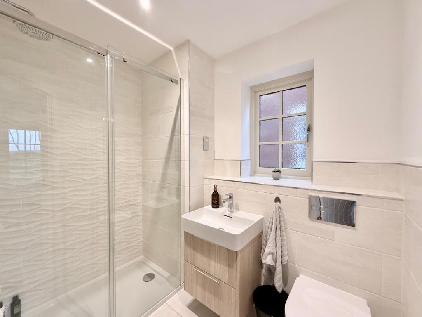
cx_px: 211
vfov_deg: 85.7
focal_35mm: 14
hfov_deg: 102.1
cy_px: 158
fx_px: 171
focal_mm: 2.22
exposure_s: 1/100
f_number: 2.2
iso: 200
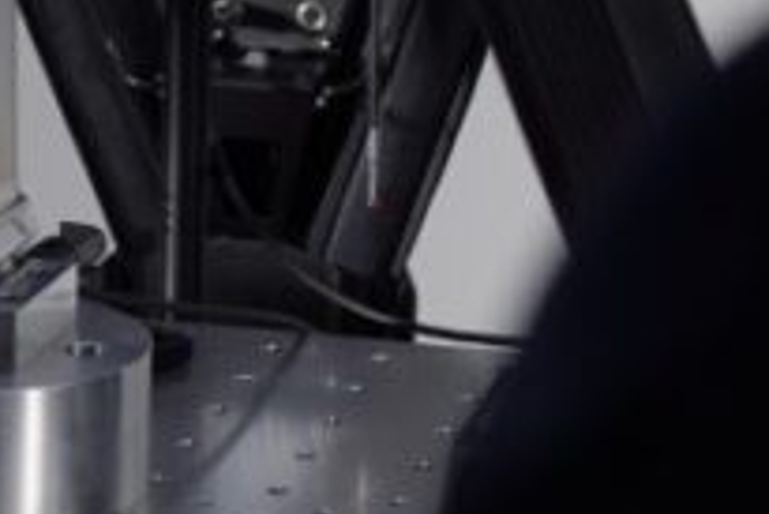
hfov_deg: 9.4
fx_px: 4681
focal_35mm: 219
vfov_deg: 6.2
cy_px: -229
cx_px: 394
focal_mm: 42
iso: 200
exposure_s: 1/100
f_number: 4
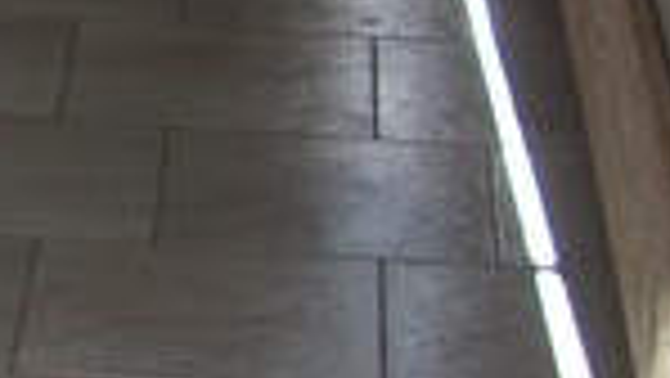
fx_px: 3839
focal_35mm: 216
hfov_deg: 9.4
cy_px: -932
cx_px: -634
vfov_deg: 5.2
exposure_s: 1/38.9
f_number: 2.8
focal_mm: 6.2
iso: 64
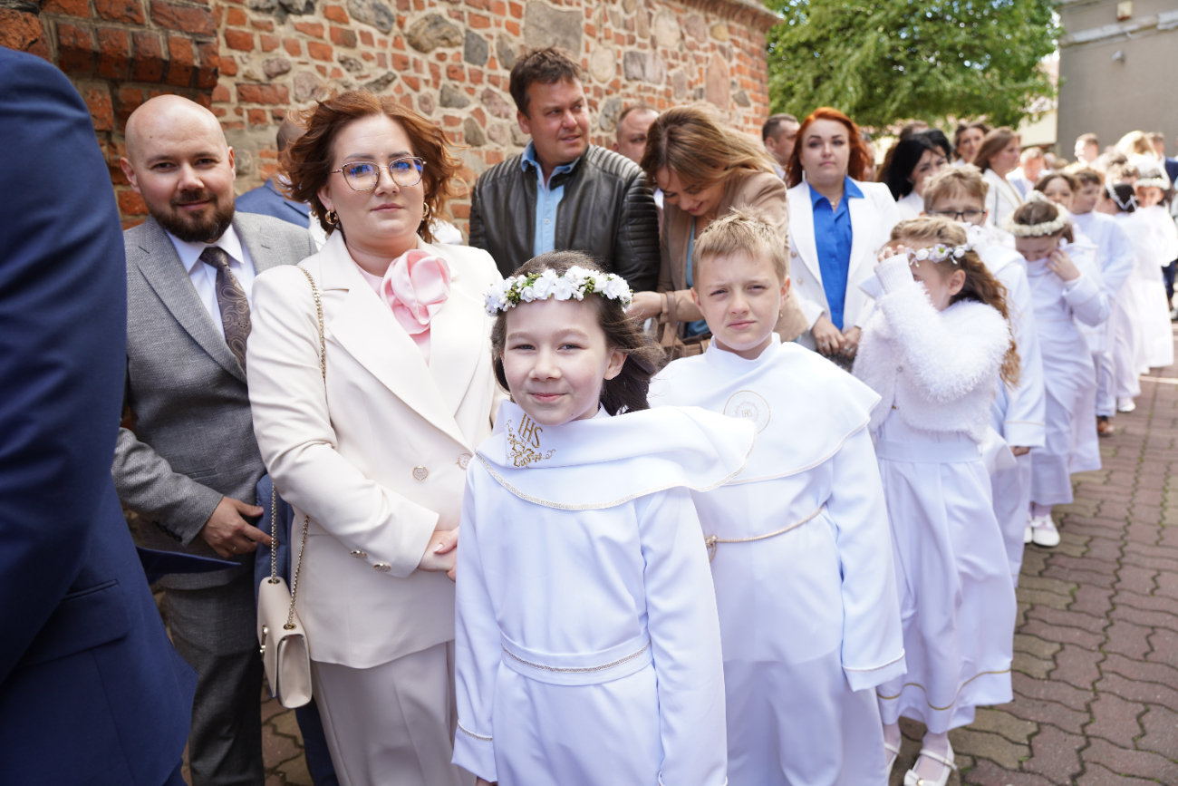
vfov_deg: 53.1
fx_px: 785
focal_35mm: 24
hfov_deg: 73.7
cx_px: 589
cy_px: 393
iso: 125
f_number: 4
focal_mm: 24
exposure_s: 1/100
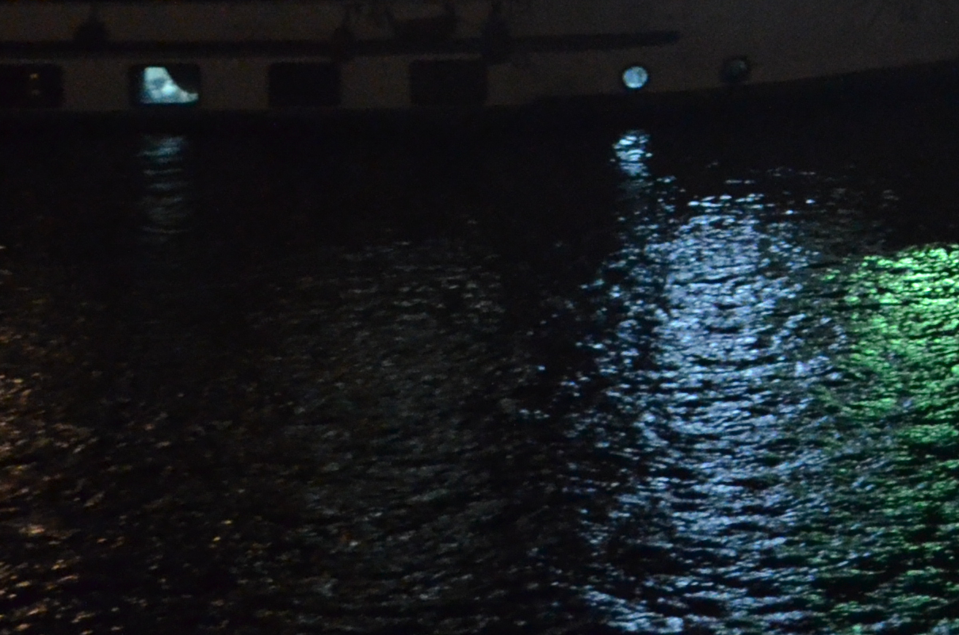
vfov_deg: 11.7
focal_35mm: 110
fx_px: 2924
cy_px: -410
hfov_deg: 16.6
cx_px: 1530
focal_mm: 18
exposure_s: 1/13
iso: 3200
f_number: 3.5
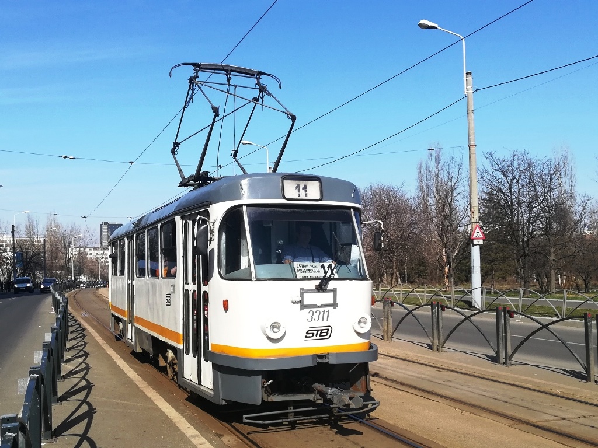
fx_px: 674
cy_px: 224
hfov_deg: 47.9
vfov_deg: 36.8
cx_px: 299
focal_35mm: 39
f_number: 2.2
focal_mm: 3.83
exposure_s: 1/897
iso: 50
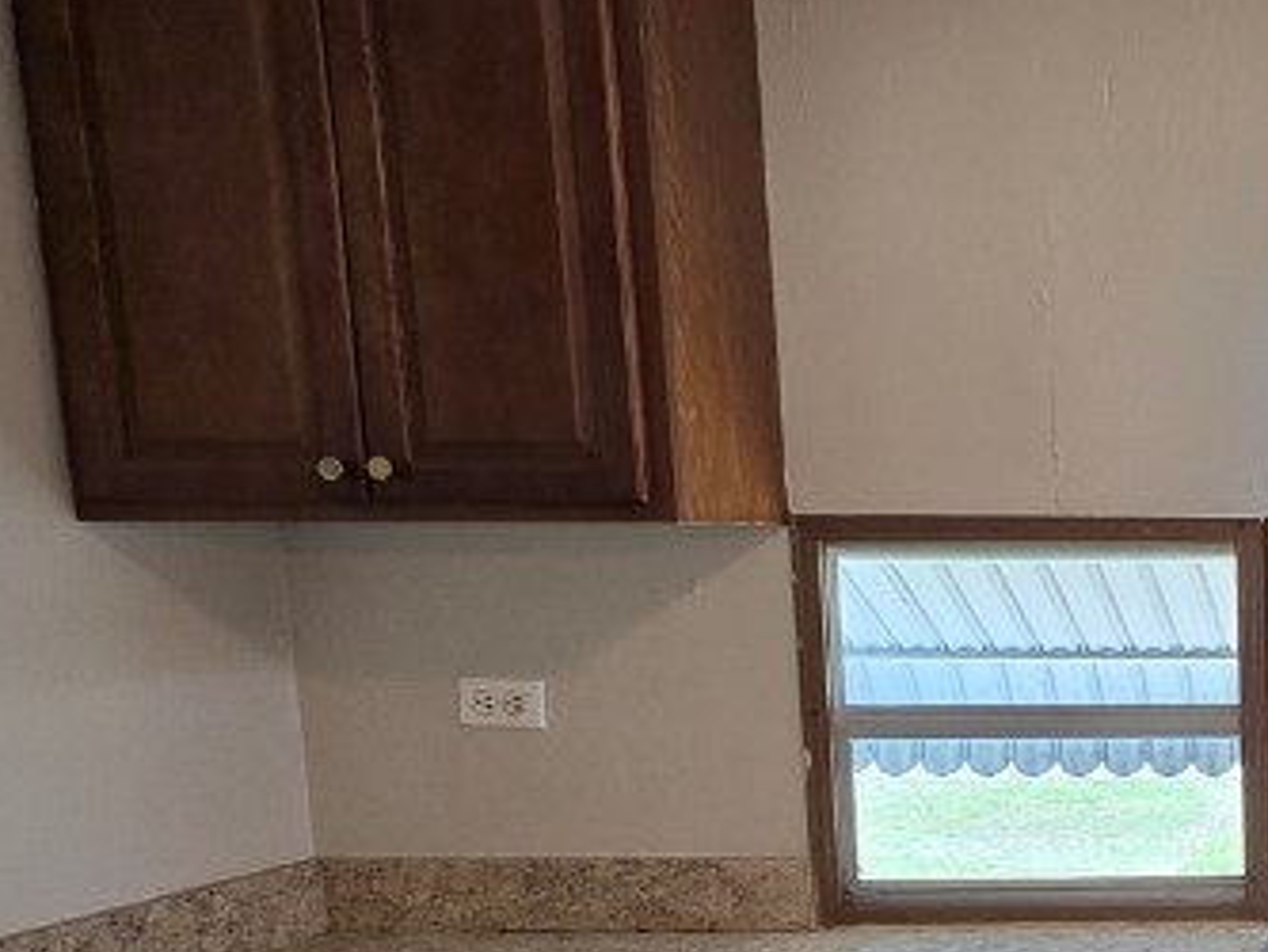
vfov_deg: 34.9
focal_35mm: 40
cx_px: 1607
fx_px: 1466
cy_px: 762
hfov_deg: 34.6
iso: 80
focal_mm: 2.2
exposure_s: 1/60
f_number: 2.2
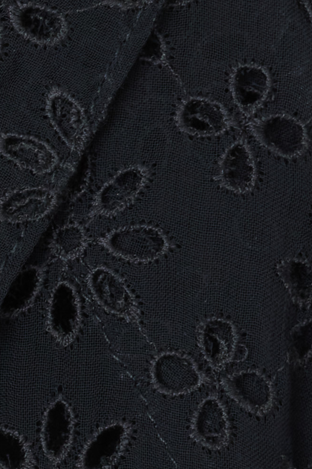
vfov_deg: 5.7
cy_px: 369
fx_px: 4733
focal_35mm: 364
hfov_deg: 3.7
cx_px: -589
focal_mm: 40
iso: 200
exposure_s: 1/200
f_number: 13
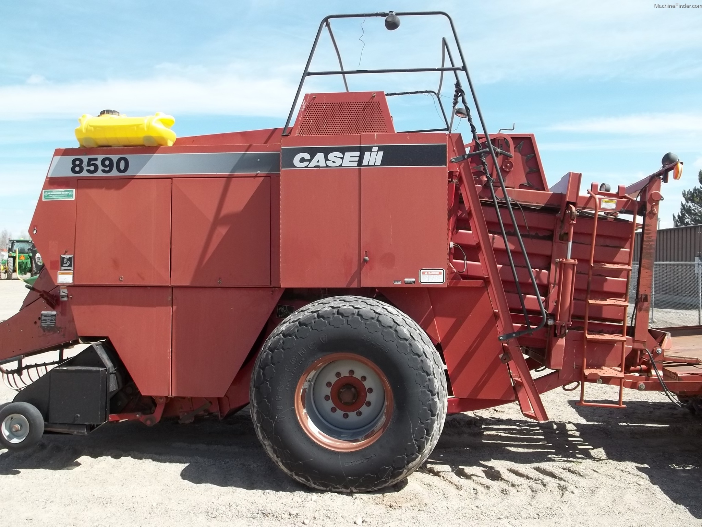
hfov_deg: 55.4
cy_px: 264
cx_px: 351
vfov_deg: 42.9
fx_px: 669
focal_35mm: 33
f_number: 8
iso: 64
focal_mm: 5.9
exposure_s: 1/100
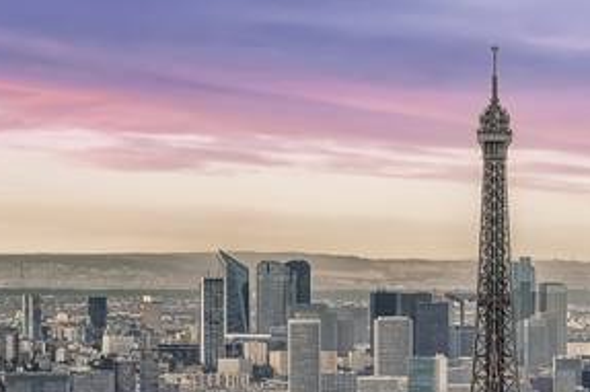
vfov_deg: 4.4
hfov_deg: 6.6
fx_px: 5143
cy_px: 392
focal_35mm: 314
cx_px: 493
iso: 64
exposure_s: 1/15
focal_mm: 150
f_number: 8
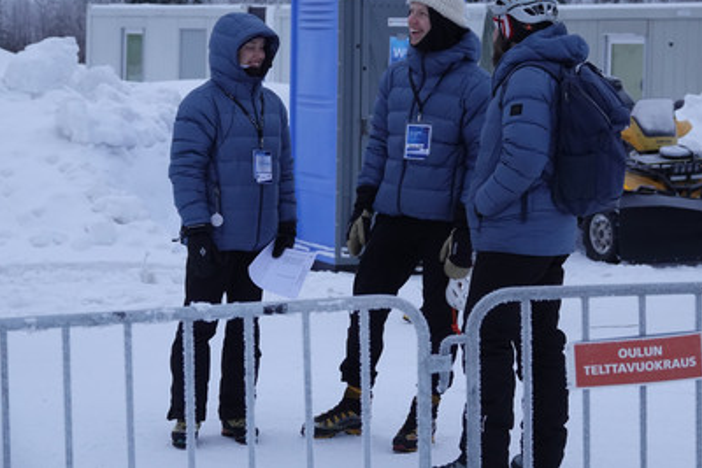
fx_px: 2126
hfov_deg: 18.7
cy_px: 209
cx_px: 377
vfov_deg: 12.6
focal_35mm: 109
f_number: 3.5
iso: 1000
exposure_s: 1/400
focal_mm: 35.68
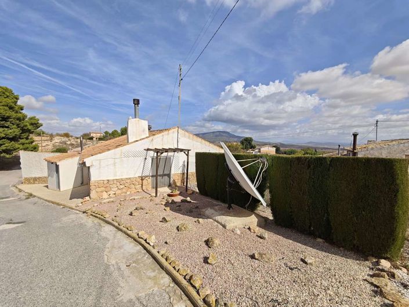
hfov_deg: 102.0
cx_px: 204
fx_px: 166
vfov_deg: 85.8
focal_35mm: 14
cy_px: 154
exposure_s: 1/997
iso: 50
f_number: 2.2
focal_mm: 2.16
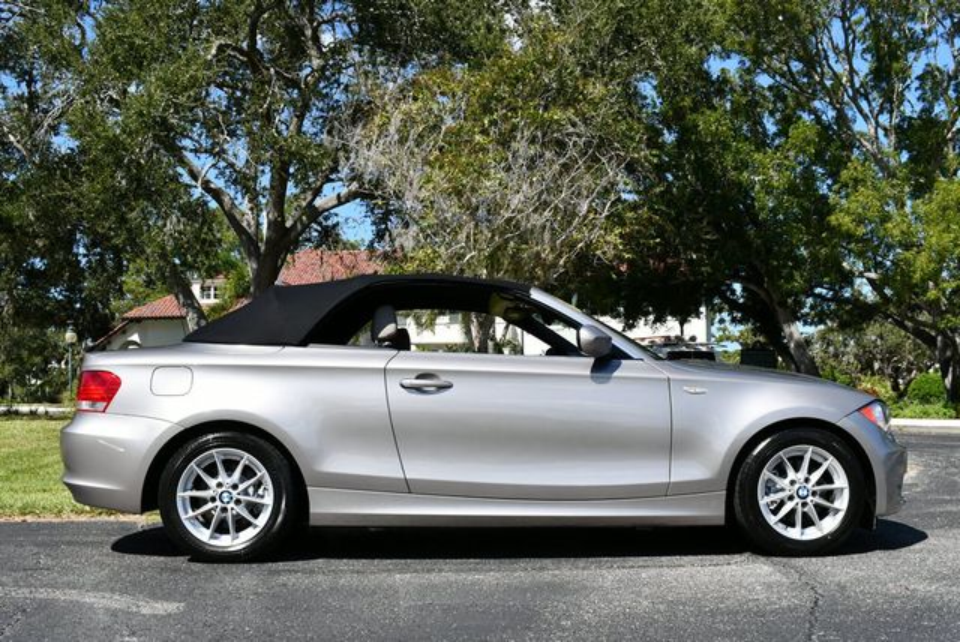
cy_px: 321
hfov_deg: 48.4
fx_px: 1068
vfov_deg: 33.5
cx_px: 480
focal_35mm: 40
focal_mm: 20
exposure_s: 1/250
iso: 100
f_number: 8
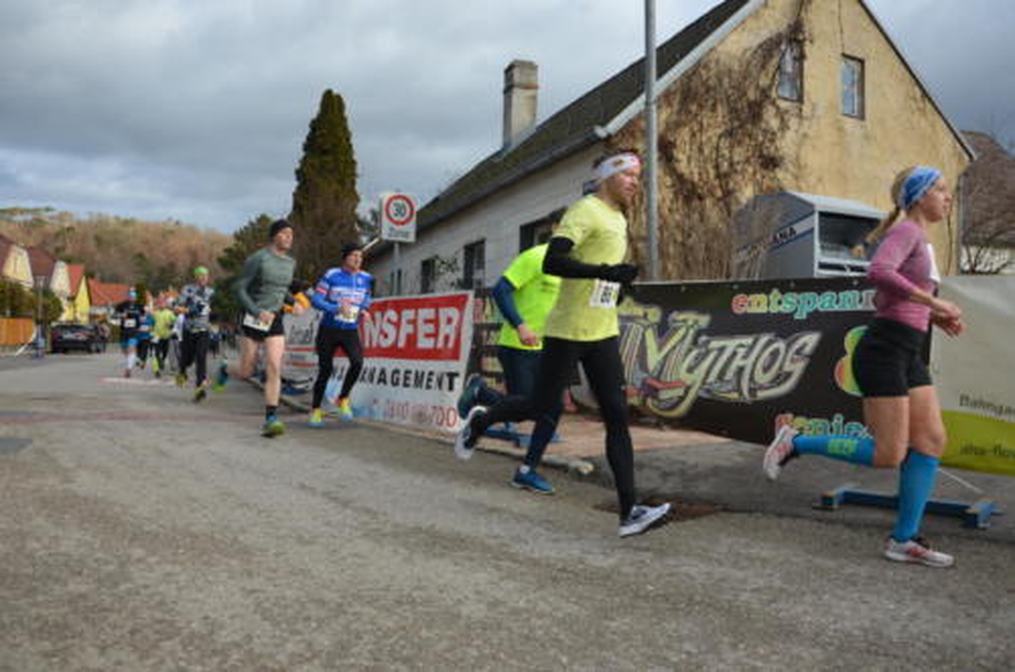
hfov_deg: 67.5
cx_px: 508
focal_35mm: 27
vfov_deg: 47.7
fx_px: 760
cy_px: 336
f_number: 4.8
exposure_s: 1/1500
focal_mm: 18
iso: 400
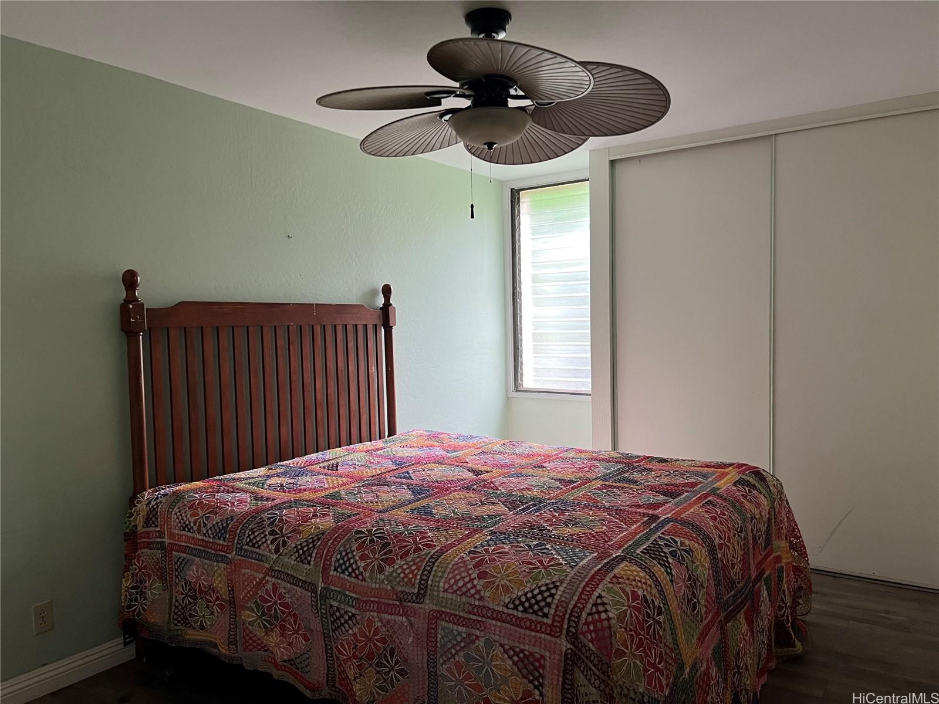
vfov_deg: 53.1
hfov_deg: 67.3
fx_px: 705
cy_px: 352
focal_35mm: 26
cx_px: 470
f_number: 1.5
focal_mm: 5.7
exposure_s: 1/60
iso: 160
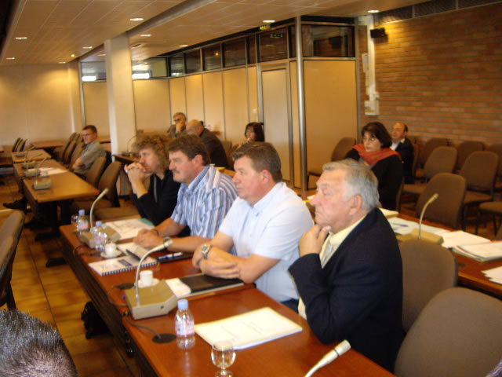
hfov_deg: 49.0
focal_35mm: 38
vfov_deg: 37.7
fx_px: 551
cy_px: 188
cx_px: 251
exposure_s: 1/40
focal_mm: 6.2
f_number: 2.7
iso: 200
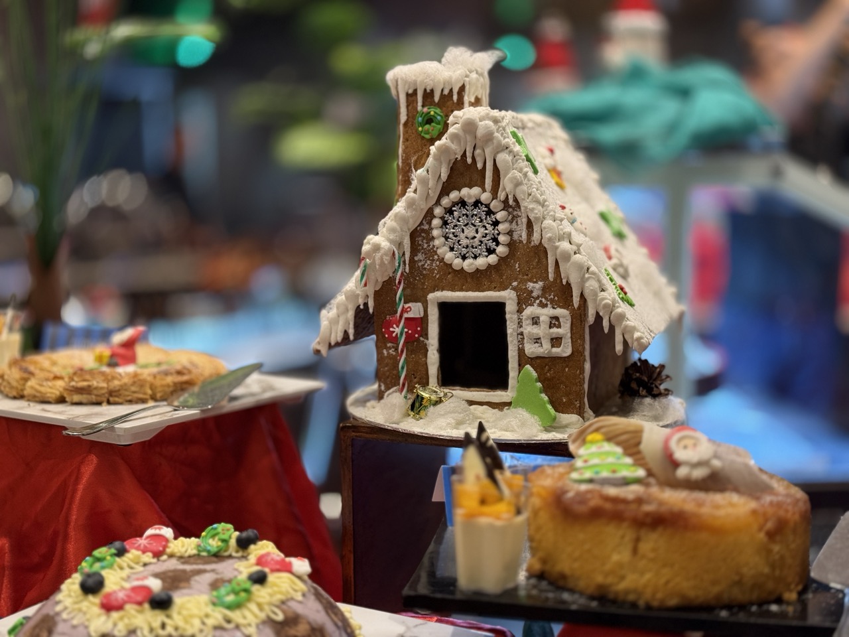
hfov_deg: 39.7
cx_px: 424
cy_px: 318
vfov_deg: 30.3
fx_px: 1177
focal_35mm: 48
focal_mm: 6.76
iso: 160
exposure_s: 1/50
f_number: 1.78
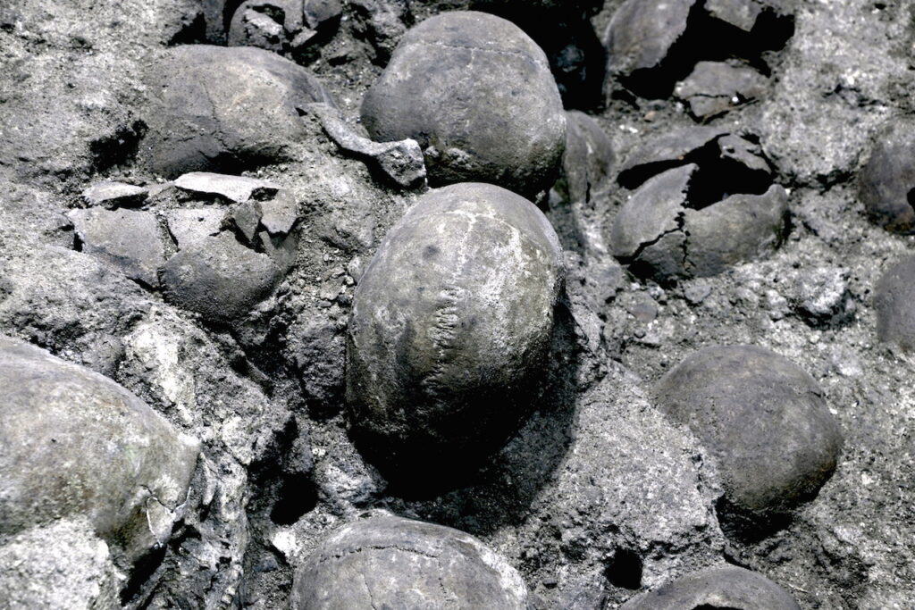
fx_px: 2161
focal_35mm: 85
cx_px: 458
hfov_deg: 23.9
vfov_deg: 16.1
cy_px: 305
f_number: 8
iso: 320
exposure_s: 1/13
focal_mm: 85
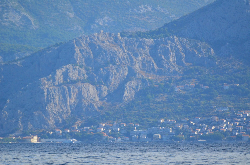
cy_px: 82
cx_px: 125
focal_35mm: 450
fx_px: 3118
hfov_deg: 4.6
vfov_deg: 3.0
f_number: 5.6
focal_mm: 300
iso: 1800
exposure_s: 1/8000
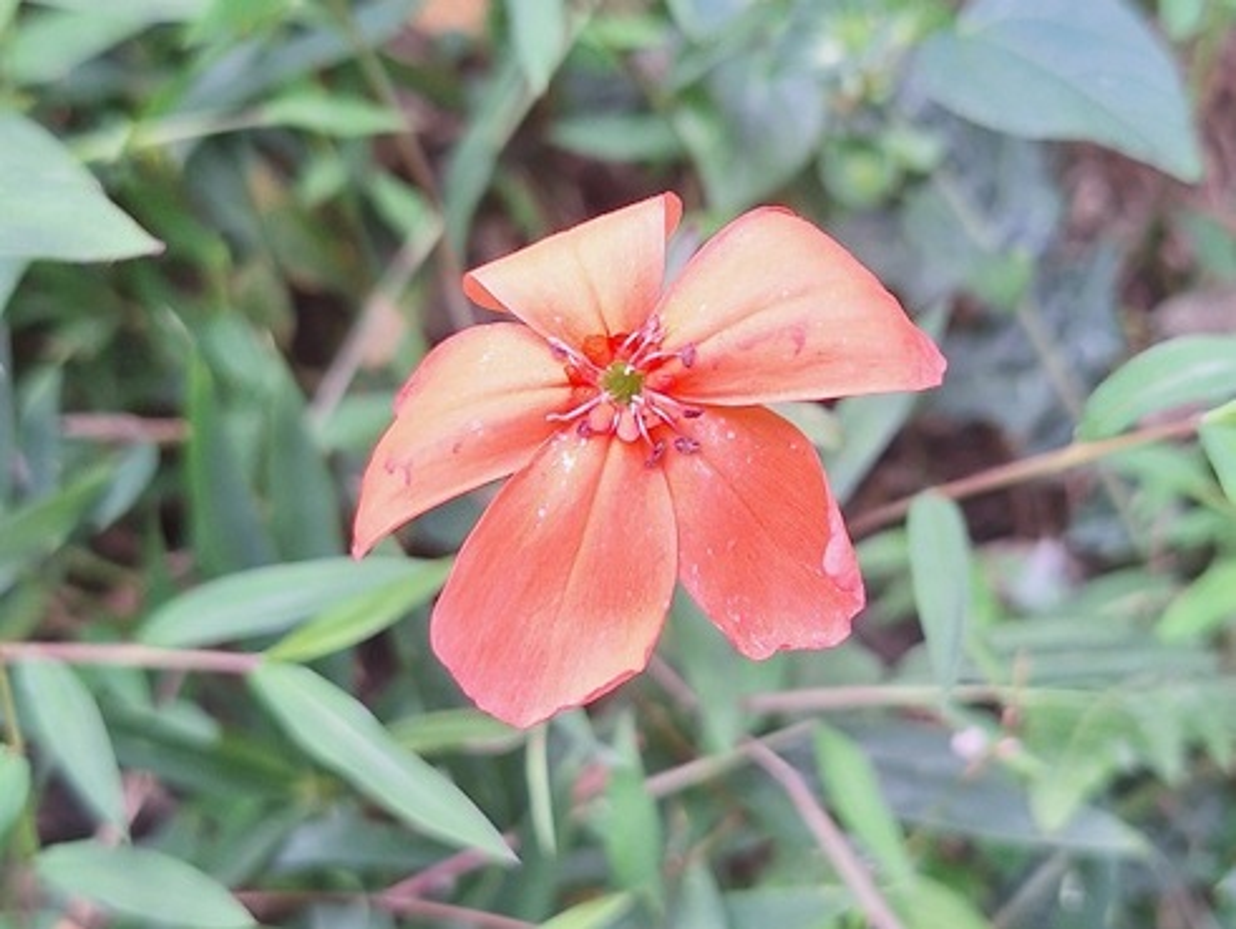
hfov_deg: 73.9
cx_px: 618
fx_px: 822
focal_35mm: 23
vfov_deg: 58.9
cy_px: 464
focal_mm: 5.54
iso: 40
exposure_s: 1/106
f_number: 1.8
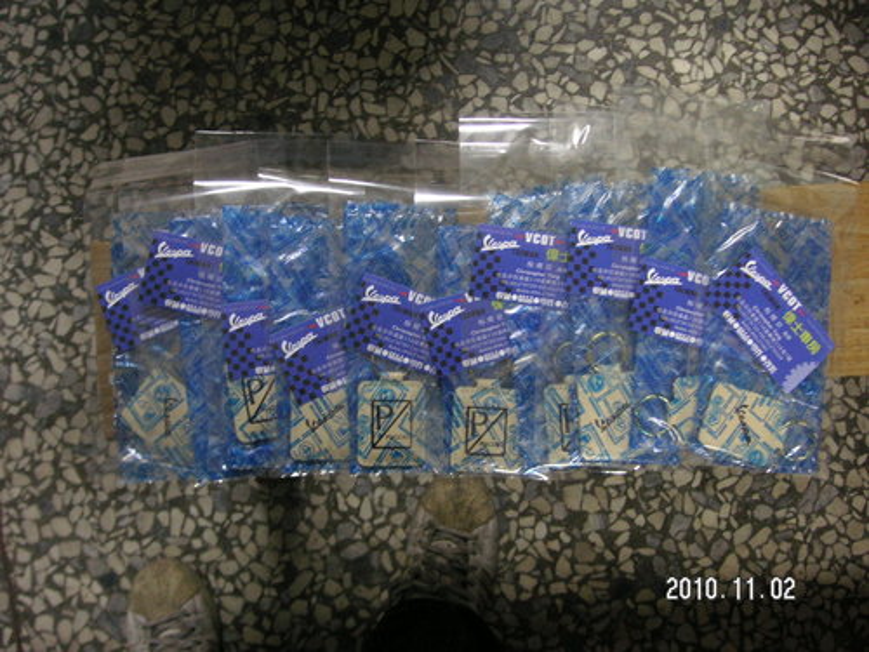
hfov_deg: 50.1
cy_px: 326
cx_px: 434
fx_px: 929
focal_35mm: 37
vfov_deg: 38.7
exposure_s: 1/6
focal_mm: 6.1
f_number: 2.8
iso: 100
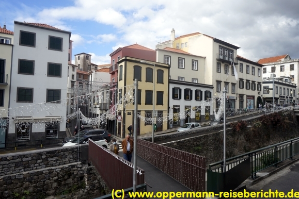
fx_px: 241
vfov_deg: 45.0
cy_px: 97
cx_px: 154
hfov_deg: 63.6
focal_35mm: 29
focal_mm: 28
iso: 100
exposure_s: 1/200
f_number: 8
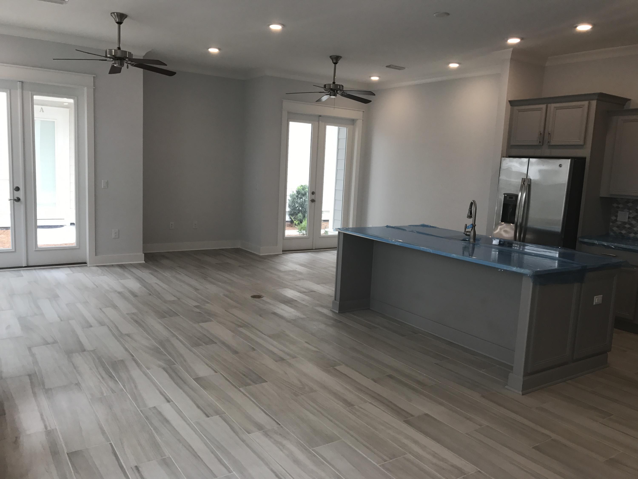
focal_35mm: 28
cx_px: 319
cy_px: 240
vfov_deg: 49.7
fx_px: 516
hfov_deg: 63.4
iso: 32
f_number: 1.8
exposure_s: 1/120
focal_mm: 3.99
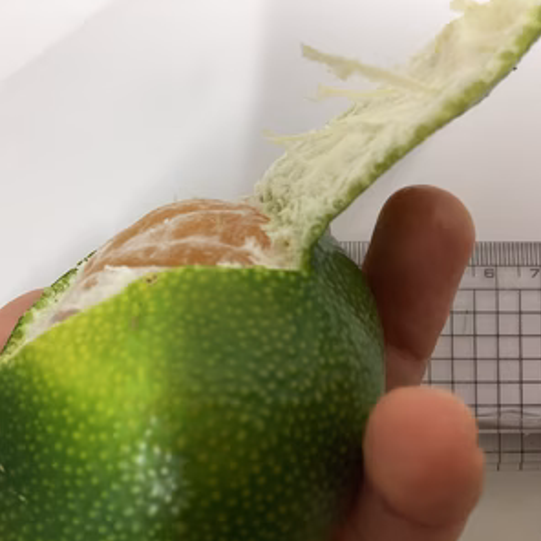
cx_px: 245
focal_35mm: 37
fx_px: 654
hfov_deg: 44.9
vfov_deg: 44.9
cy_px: 269
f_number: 2.4
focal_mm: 3.3
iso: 64
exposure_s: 1/60
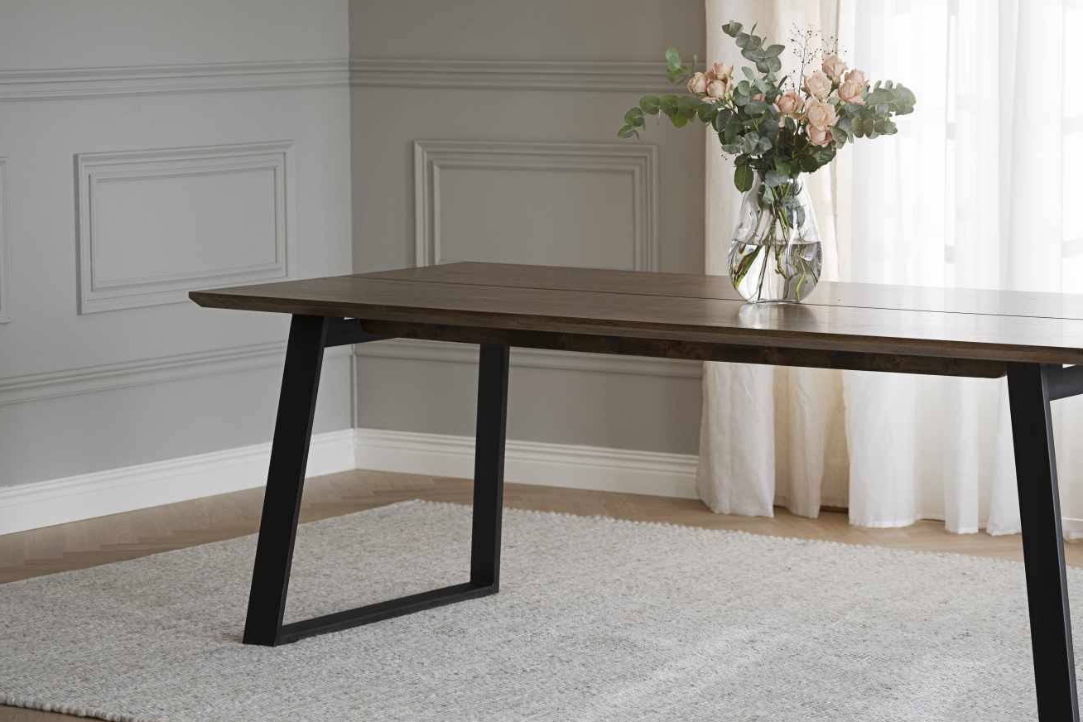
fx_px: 3219
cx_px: 719
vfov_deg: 12.8
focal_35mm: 107
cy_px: 286
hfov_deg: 19.0
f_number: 4
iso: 250
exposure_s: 1/5
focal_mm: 70
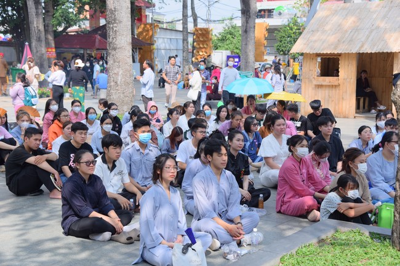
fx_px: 689
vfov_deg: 21.9
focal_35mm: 62
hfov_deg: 32.4
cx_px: 200
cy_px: 133
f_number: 6.3
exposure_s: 1/200
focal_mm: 62
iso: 100
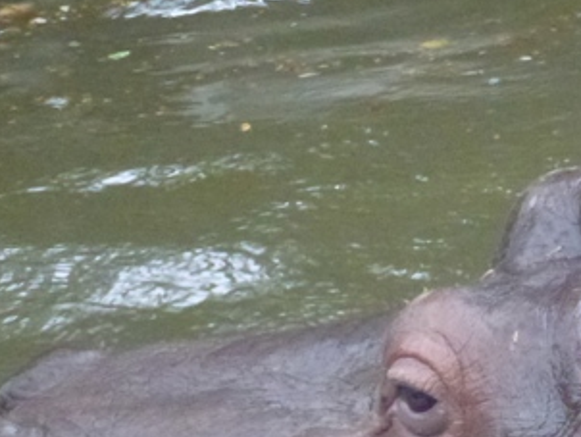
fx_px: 7458
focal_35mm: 444
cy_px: 264
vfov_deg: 3.4
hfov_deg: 4.5
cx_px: 654
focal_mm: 23.4
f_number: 5.2
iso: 800
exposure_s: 1/125
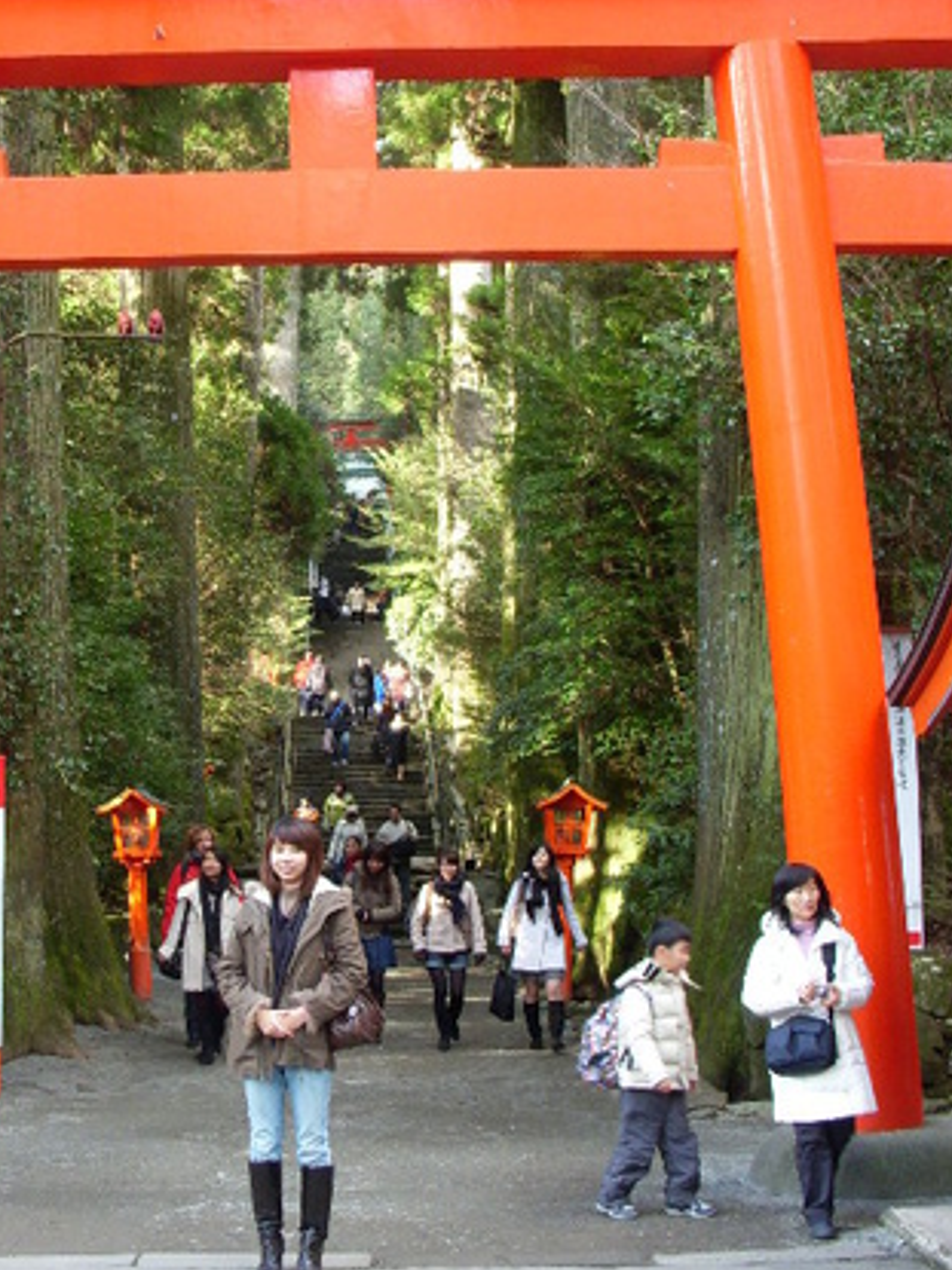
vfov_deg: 34.9
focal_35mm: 55
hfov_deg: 26.4
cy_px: 542
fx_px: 2018
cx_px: 303
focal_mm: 6.3
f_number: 3.3
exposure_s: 1/30
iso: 125
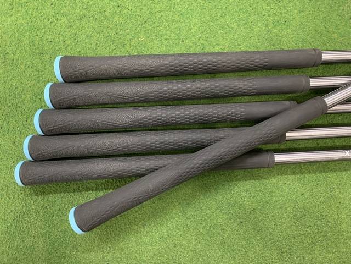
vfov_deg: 53.1
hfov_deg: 67.3
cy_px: 132
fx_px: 264
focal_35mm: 26
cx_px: 176
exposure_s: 1/30
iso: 320
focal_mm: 4.25
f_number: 1.8
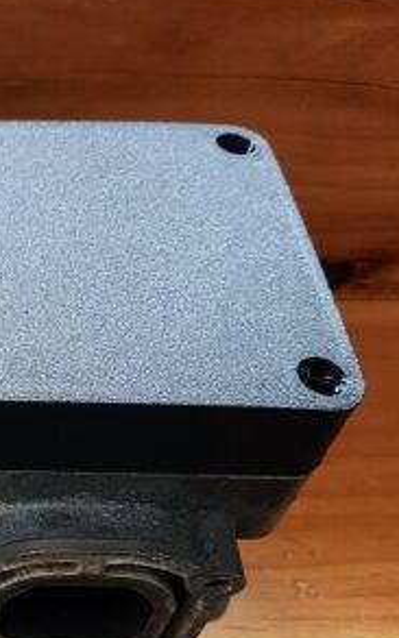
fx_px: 870
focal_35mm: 50
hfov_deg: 22.5
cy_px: 427
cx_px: -150
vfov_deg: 39.8
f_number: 1.8
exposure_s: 1/120
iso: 400
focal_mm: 5.4
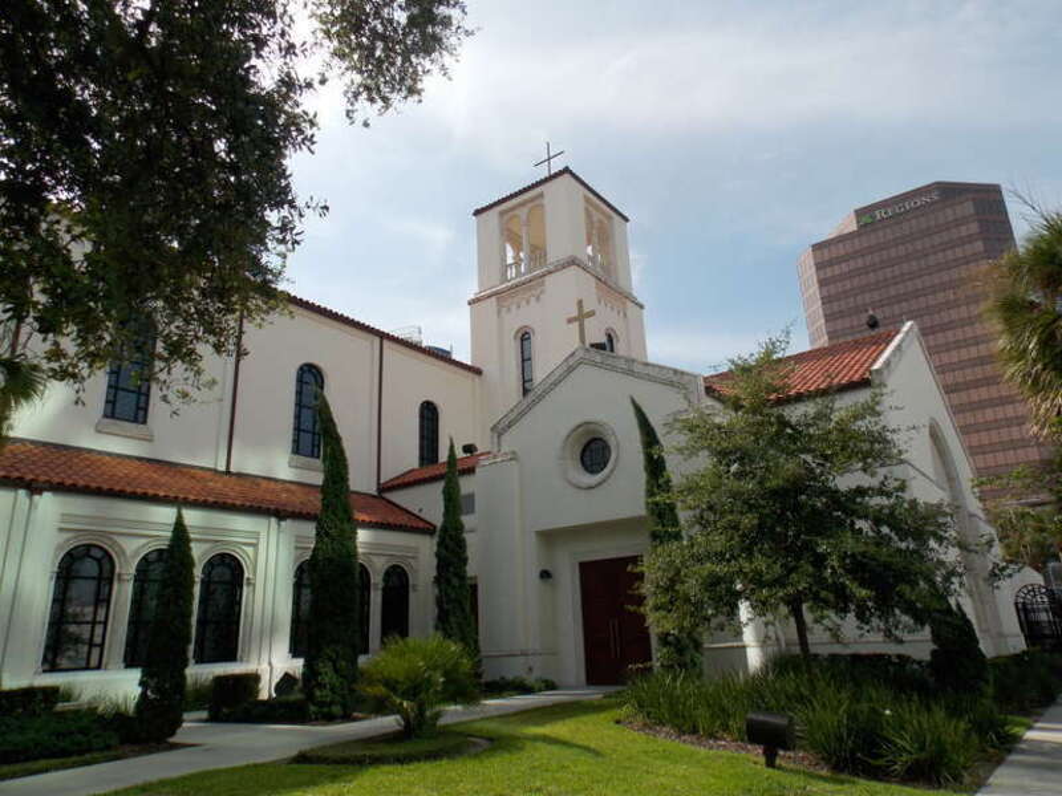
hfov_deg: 71.6
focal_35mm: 24
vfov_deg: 56.8
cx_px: 531
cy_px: 398
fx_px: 736
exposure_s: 1/1000
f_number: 3.1
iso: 80
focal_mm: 4.3
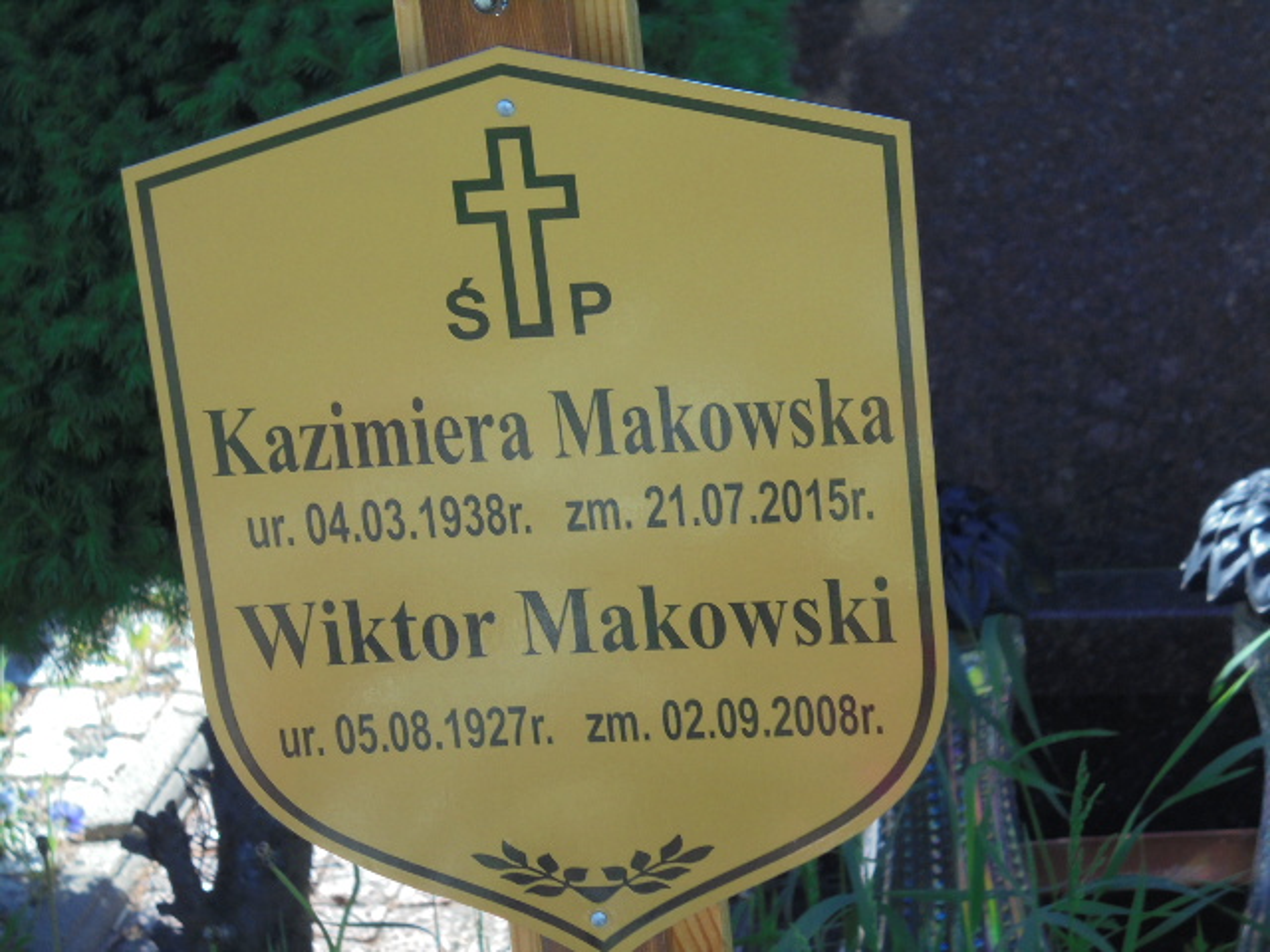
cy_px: 476
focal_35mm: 107
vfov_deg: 13.8
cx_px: 635
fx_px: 3926
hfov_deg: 18.4
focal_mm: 19.2
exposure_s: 1/160
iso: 100
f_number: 5.1
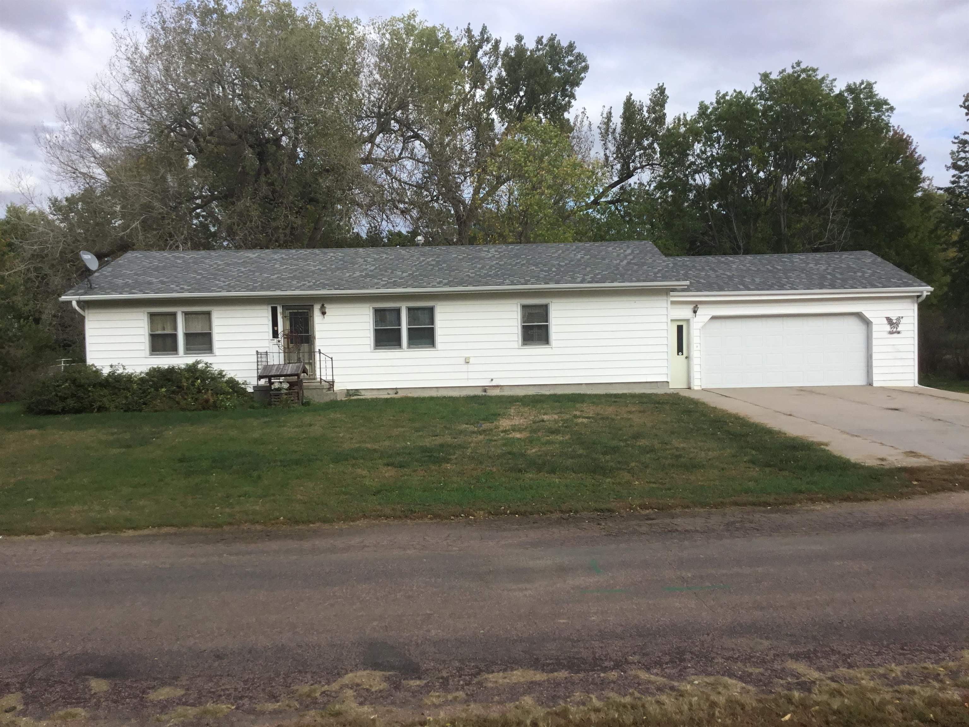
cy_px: 364
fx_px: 868
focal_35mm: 31
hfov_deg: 58.4
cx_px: 484
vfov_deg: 45.4
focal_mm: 3.3
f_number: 2.4
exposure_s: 1/867
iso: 25
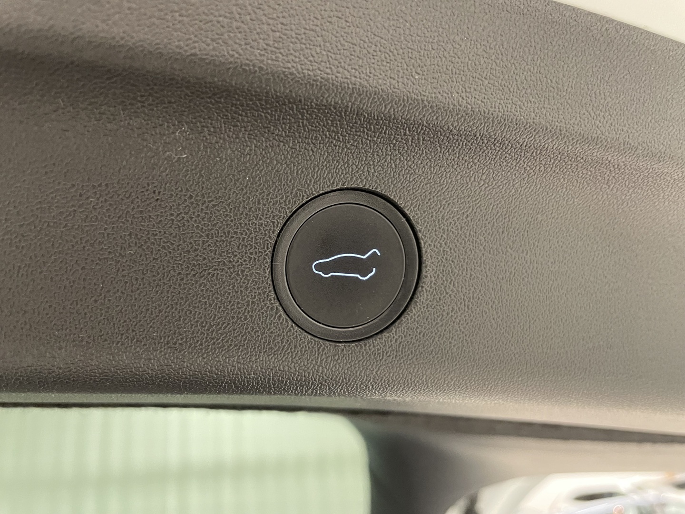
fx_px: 515
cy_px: 257
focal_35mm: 26
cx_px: 342
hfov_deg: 67.3
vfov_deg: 53.1
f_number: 1.6
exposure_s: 1/25
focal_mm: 4.2
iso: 640
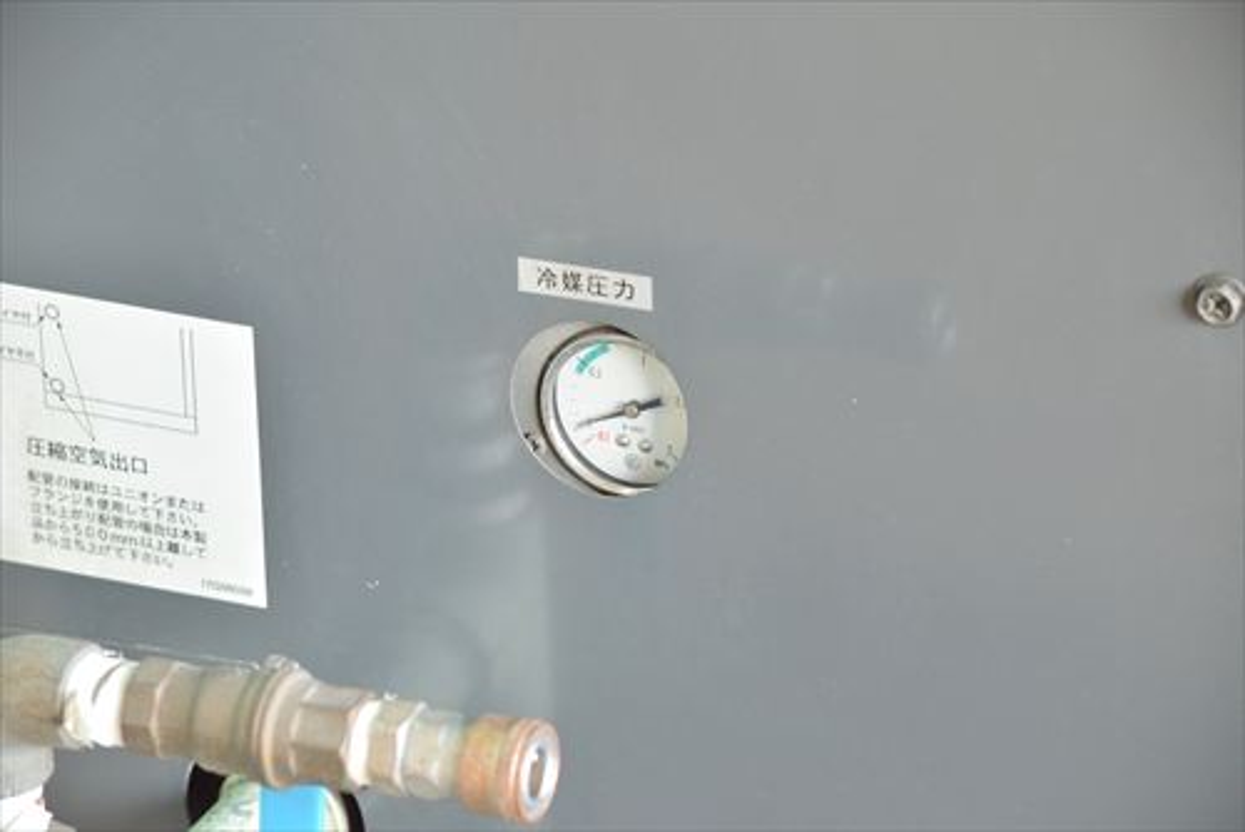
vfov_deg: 10.8
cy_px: 416
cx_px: 622
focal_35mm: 128
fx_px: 4412
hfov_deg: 16.1
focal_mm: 85
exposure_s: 1/50
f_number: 6.3
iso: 1250
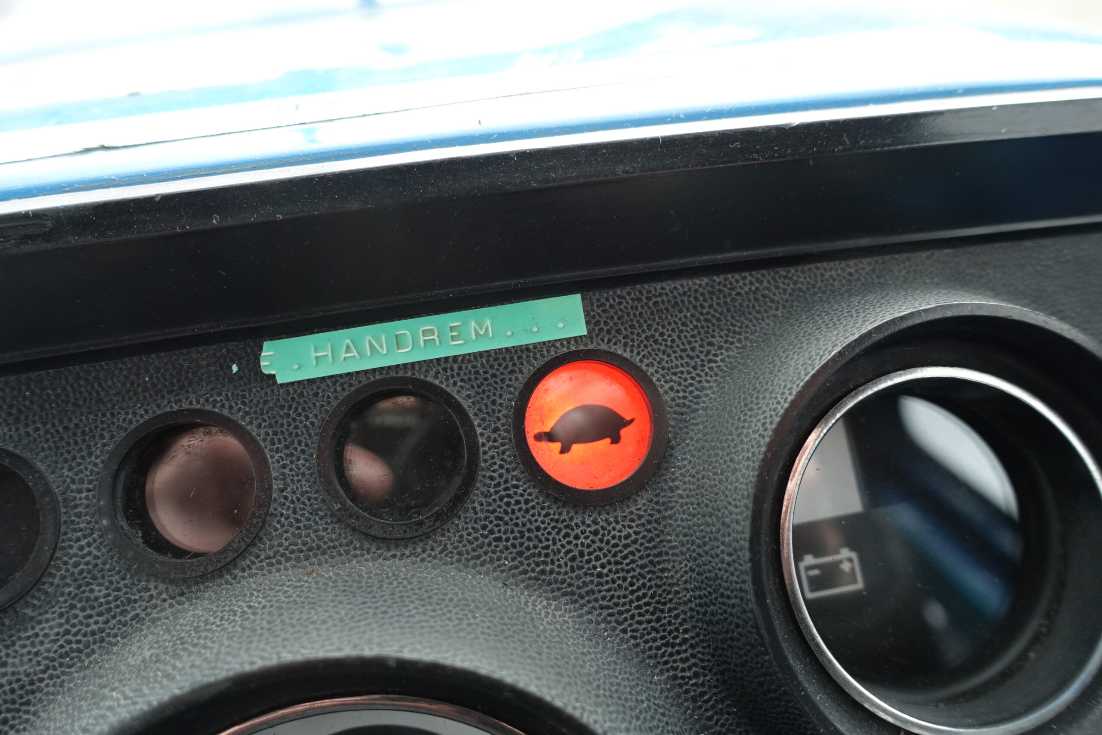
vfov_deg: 53.1
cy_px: 368
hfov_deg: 73.7
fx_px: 735
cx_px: 551
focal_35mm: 24
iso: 500
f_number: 2.8
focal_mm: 8.8
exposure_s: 1/200
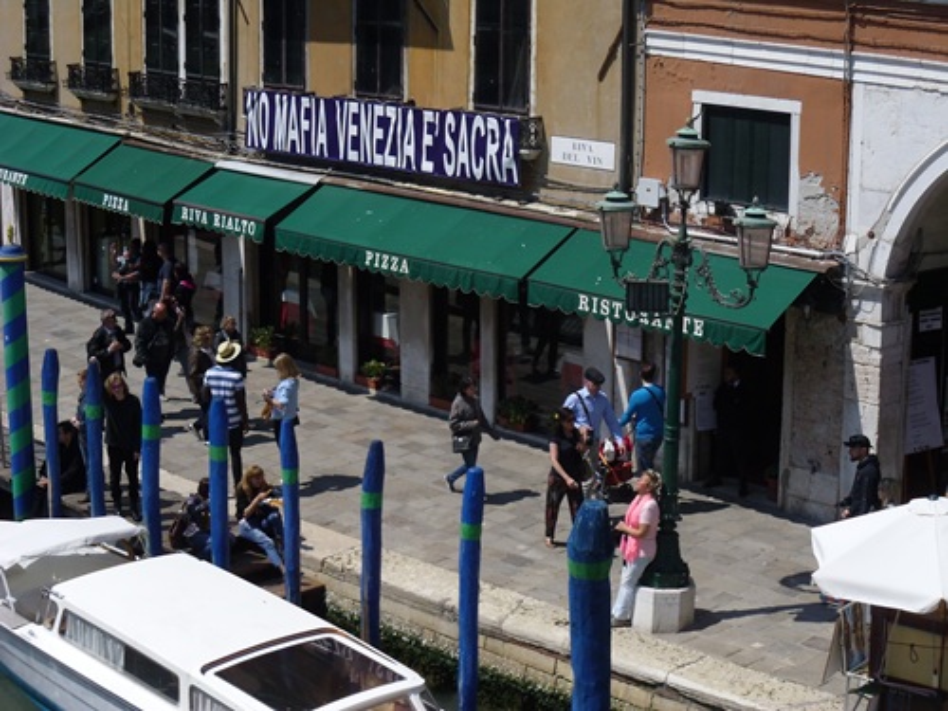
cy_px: 356
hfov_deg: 28.6
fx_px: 1862
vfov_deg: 21.6
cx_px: 474
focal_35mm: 68
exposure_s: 1/1000
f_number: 4.2
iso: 80
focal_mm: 12.22
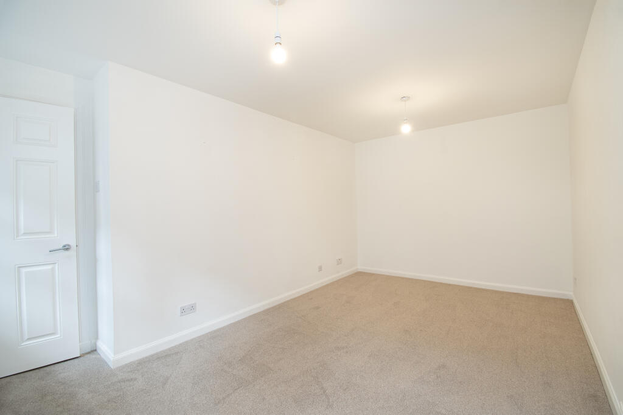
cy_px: 208
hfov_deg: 100.4
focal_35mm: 15
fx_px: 259
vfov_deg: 77.3
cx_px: 312
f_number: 8
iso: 320
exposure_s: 1/4
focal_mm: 10
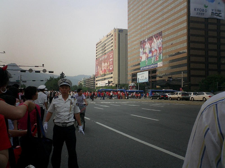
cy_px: 84
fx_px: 240
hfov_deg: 50.1
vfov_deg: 38.7
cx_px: 112
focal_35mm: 37
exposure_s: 1/1000
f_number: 3.5
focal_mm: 5.6
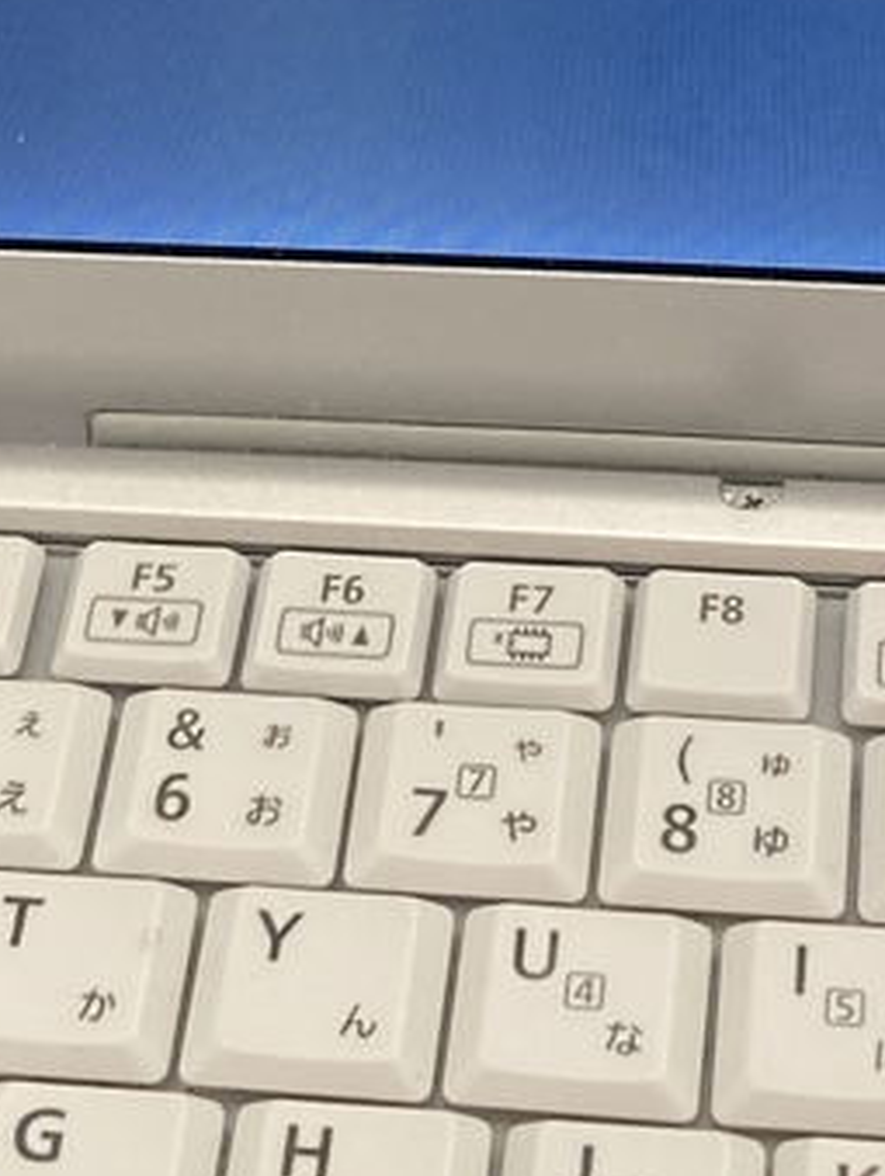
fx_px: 3368
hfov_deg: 14.9
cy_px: 87
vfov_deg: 19.4
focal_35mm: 99
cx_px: 618
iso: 100
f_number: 1.8
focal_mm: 3.99
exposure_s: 1/60
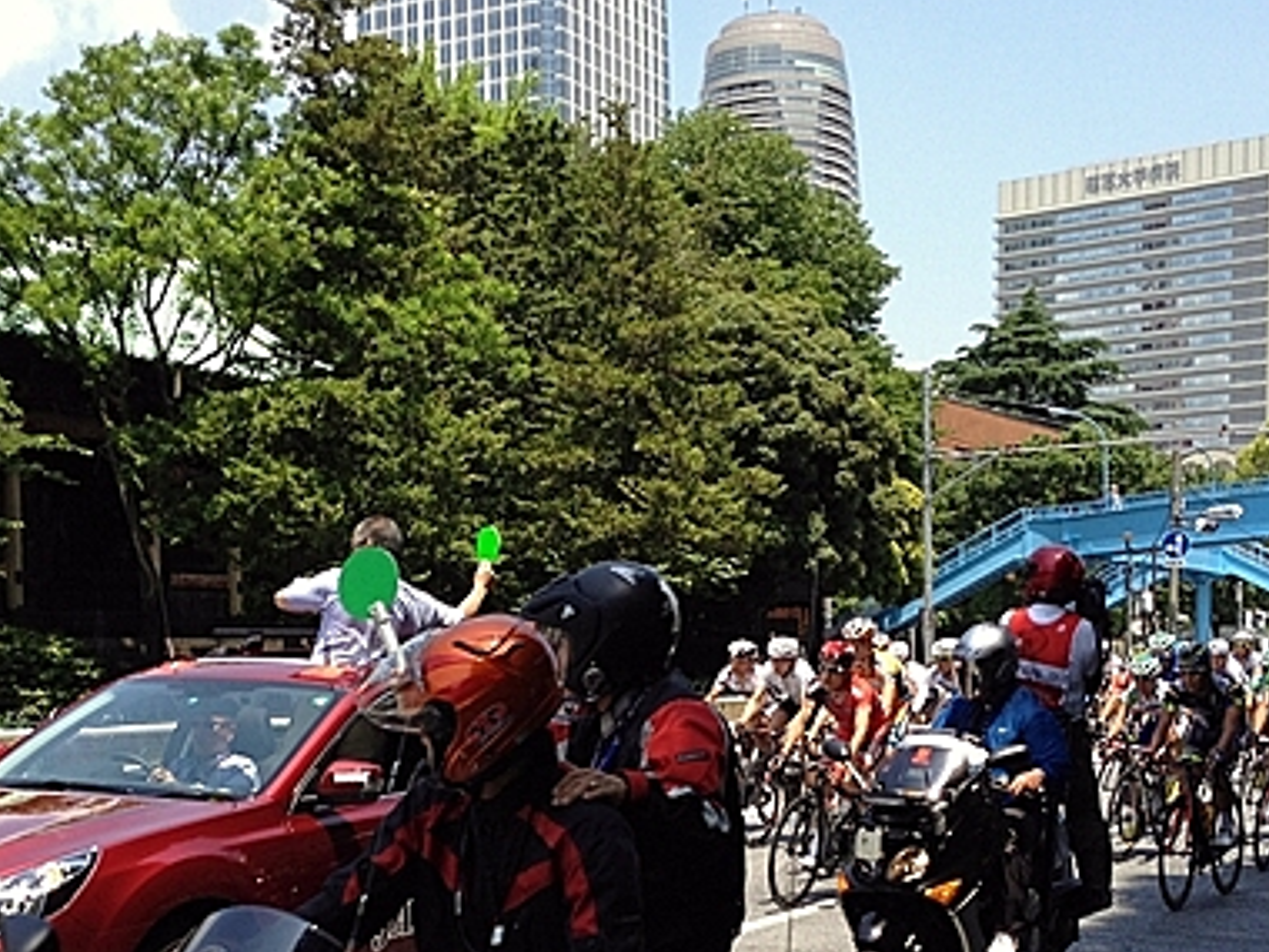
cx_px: 665
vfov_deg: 24.4
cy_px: 768
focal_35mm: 59
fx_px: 2163
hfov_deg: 32.7
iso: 64
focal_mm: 4.28
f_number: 2.4
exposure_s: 1/951
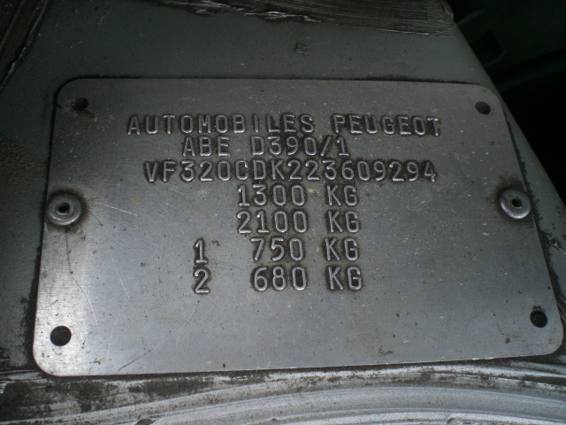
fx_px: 621
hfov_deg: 49.0
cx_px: 283
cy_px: 212
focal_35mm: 38
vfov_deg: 37.7
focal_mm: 6.3
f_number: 3.1
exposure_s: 1/160
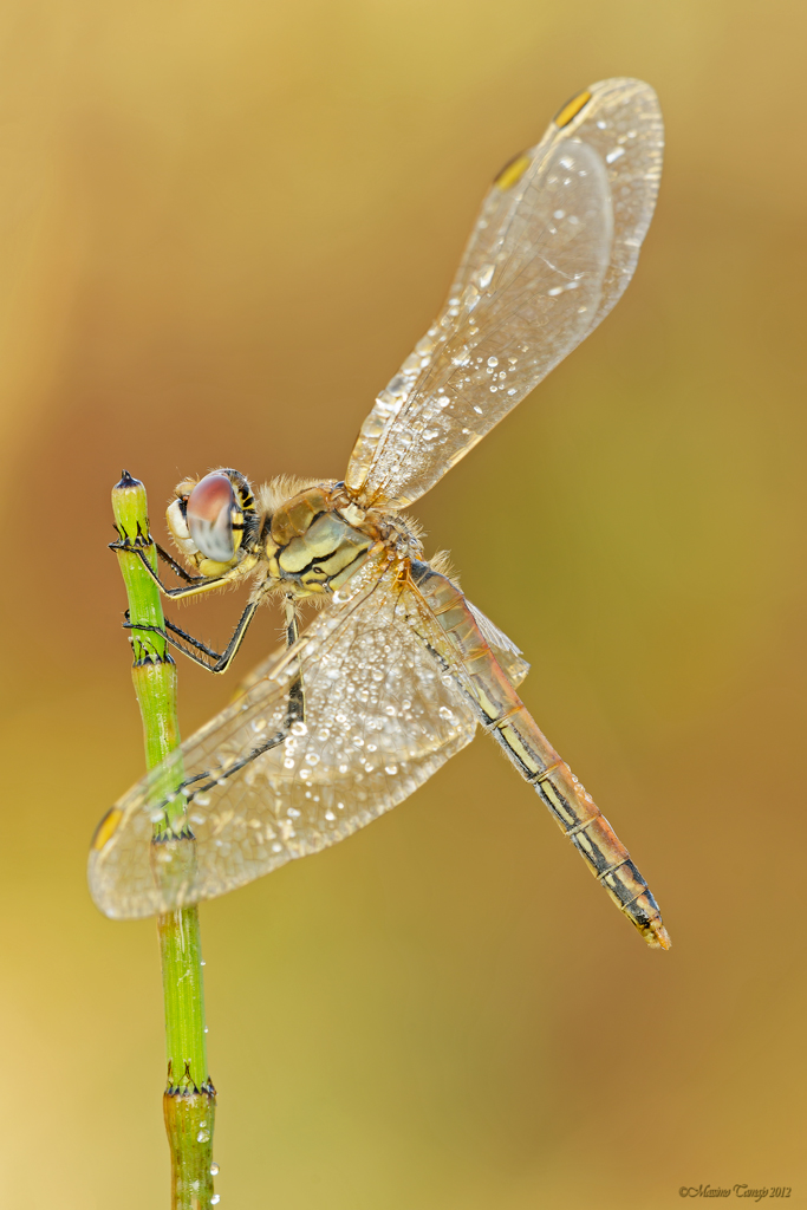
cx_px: 404
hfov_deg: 5.1
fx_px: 9075
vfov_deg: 7.6
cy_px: 605
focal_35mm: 270
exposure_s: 1/13
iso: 100
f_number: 11
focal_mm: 180
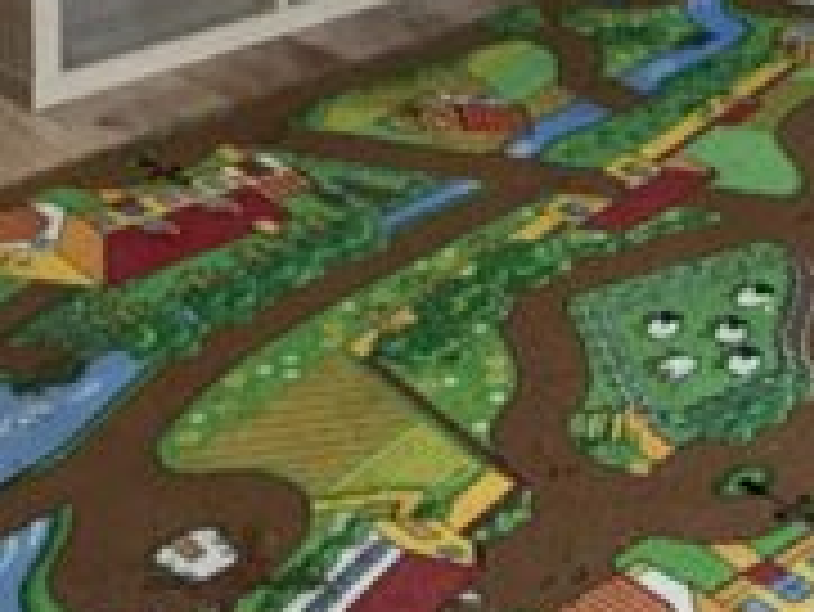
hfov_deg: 24.6
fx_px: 1859
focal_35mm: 79
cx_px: 540
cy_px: -698
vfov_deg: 14.6
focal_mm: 2.22
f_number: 2.2
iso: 125
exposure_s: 1/97
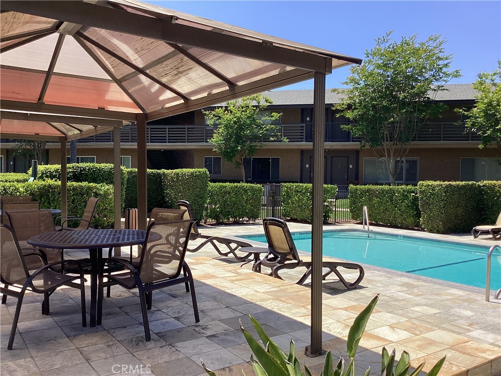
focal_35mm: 31
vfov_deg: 45.4
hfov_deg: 58.4
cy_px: 188
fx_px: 449
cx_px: 250
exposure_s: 1/1006
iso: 25
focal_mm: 3.3
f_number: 2.4
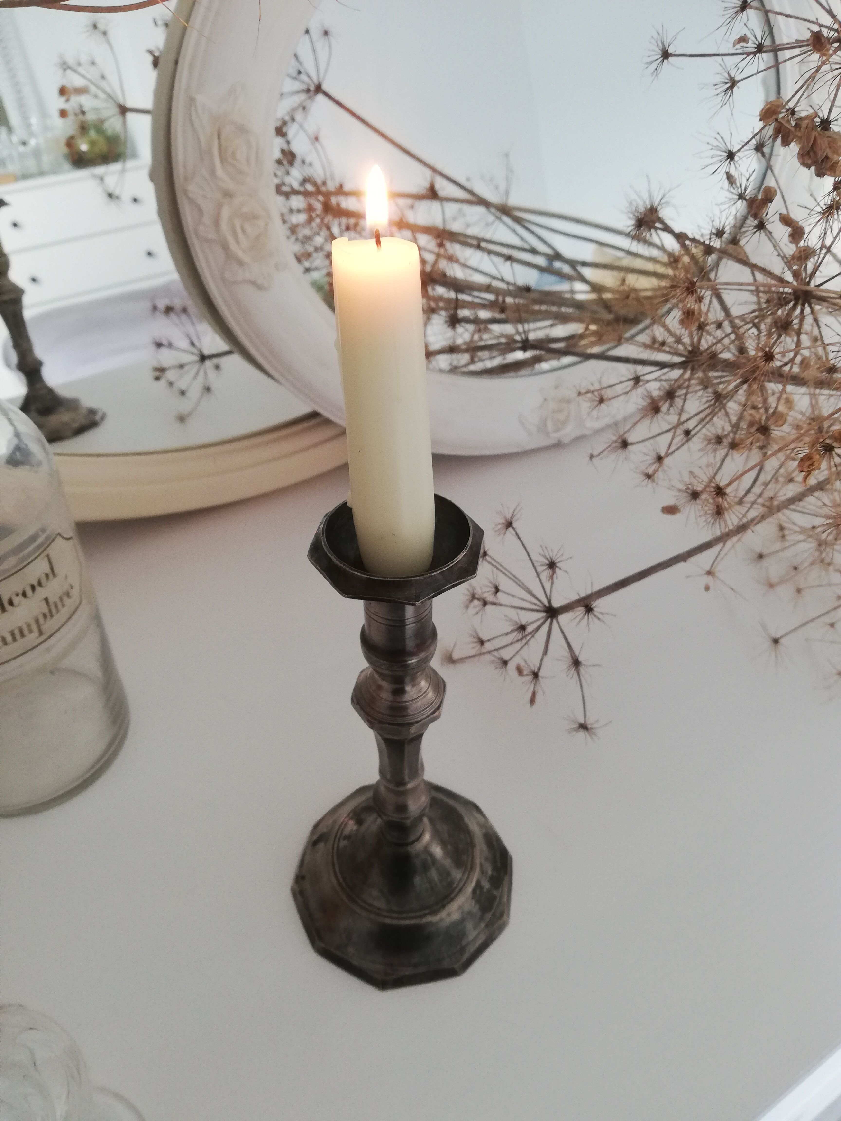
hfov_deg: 53.1
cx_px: 420
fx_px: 842
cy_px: 560
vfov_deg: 67.3
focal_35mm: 26
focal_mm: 3.81
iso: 200
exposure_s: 1/33.3
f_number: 2.2
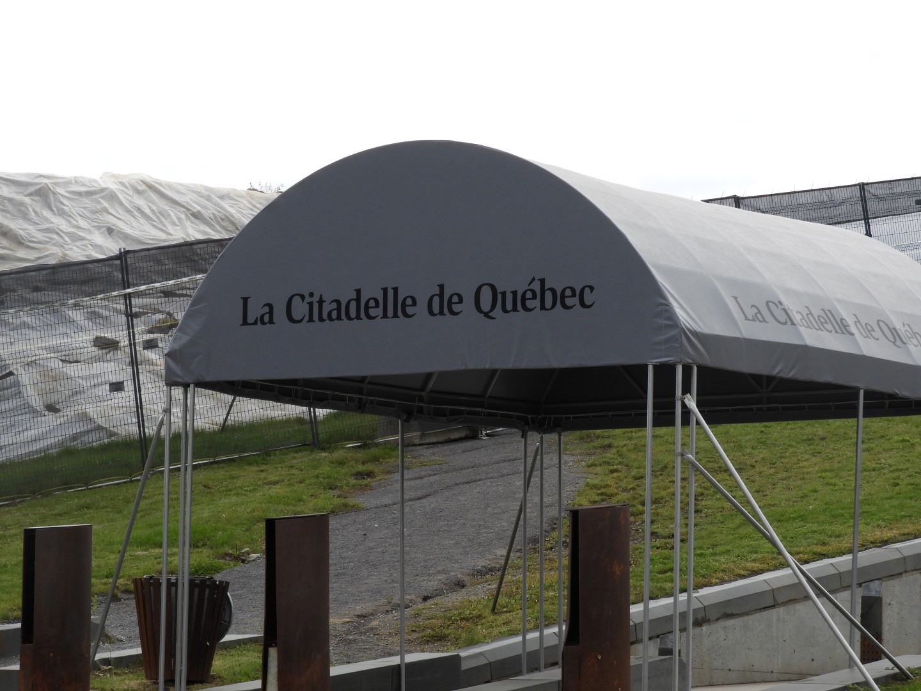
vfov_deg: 11.0
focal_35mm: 135
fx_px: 3592
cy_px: 346
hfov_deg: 14.6
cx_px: 460
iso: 100
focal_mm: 24.2
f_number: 5
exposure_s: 1/250
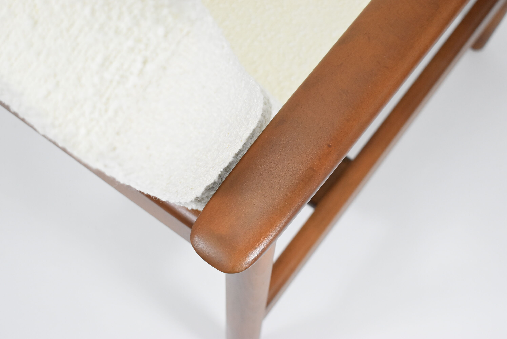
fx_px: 846
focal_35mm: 60
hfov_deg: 33.4
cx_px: 254
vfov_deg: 22.7
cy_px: 170
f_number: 4.8
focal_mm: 40
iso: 1400
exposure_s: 1/125
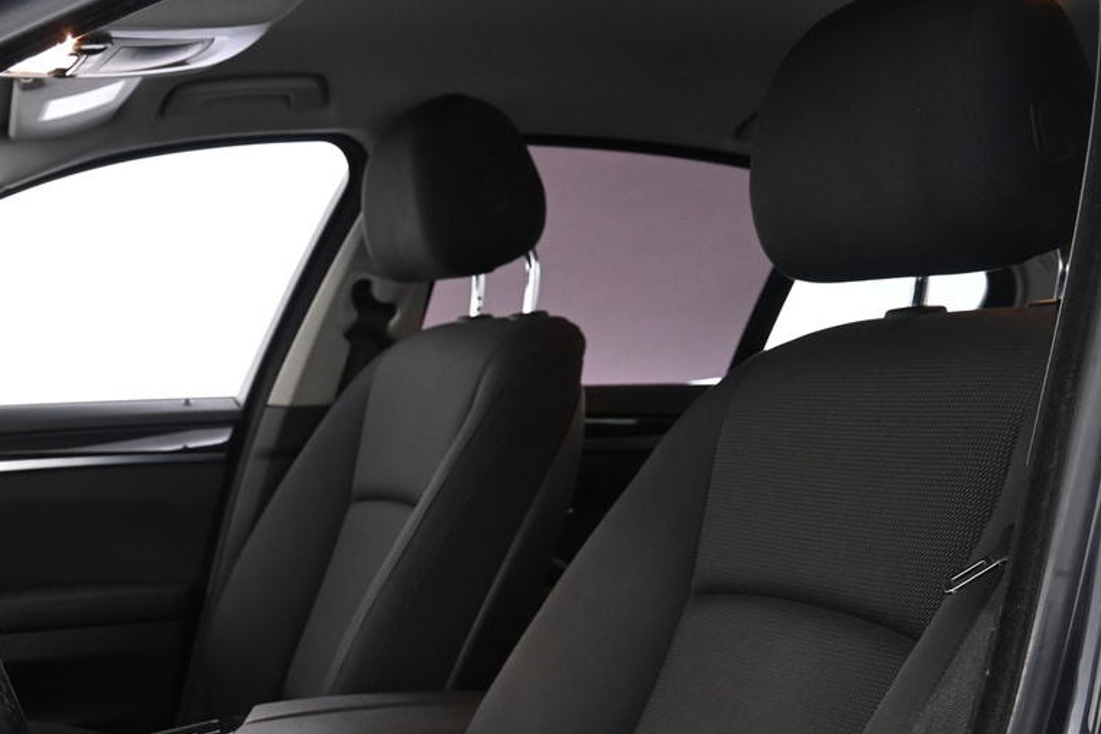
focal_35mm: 51
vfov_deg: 25.2
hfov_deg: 37.1
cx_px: 172
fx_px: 1560
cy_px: 730
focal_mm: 16
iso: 1000
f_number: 3.5
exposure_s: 1/25
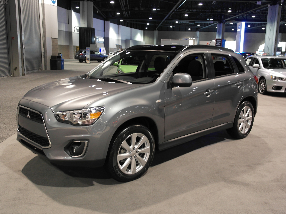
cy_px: 108
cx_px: 142
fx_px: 273
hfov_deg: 55.3
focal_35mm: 33
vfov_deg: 42.9
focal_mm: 20
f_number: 3.5
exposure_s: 1/20
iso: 400
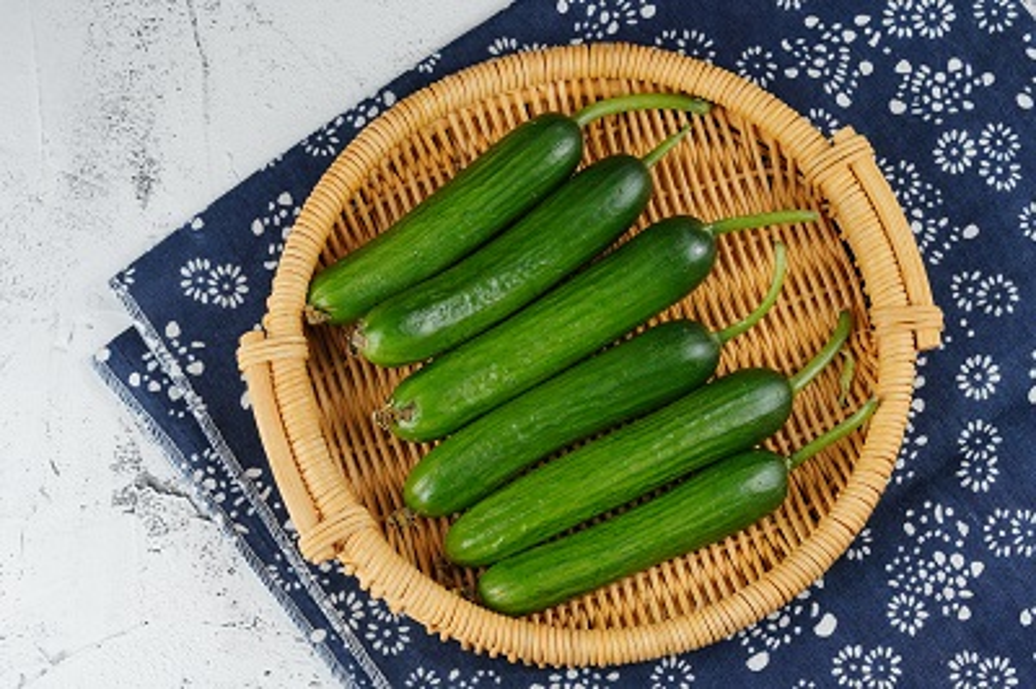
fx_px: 2588
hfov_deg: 22.6
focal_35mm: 90
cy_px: 344
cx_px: 518
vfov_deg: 15.2
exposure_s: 1/100
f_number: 11
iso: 2500
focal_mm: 90
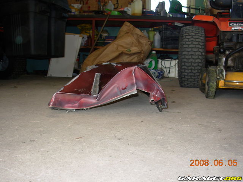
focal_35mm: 38
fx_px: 267
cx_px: 122
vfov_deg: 37.7
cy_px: 91
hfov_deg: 49.0
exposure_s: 1/32
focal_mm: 6.3
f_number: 2.9
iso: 50
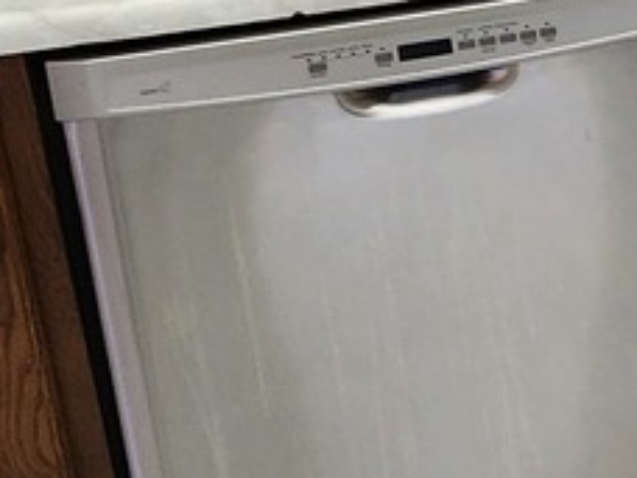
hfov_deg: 13.6
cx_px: 1660
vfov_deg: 16.6
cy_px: -207
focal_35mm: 82
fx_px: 1509
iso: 125
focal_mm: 2.2
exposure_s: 1/60
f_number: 2.2
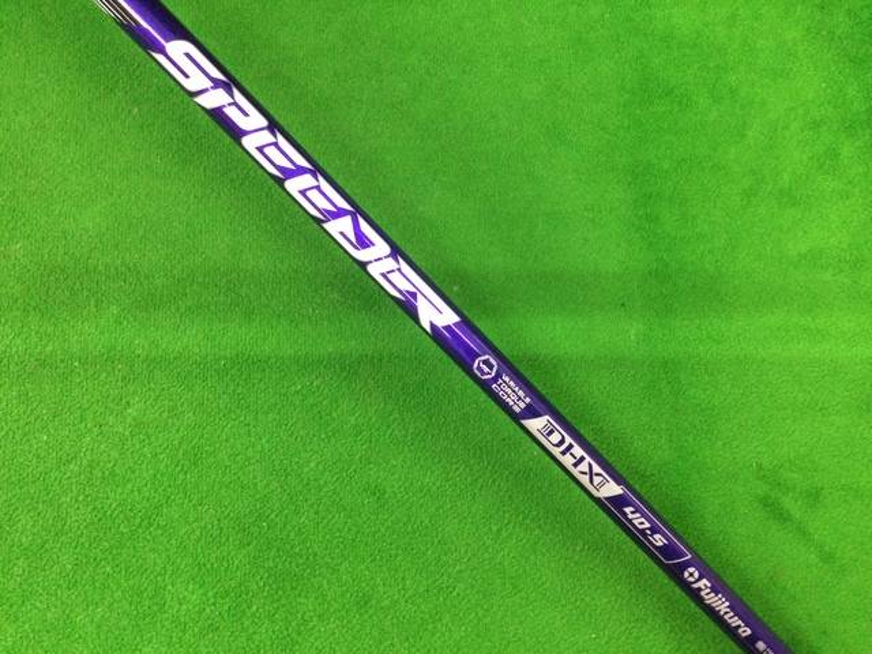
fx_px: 781
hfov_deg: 58.4
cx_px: 436
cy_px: 327
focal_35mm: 31
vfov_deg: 45.4
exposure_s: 1/30
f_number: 2.4
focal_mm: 3.3
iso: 200
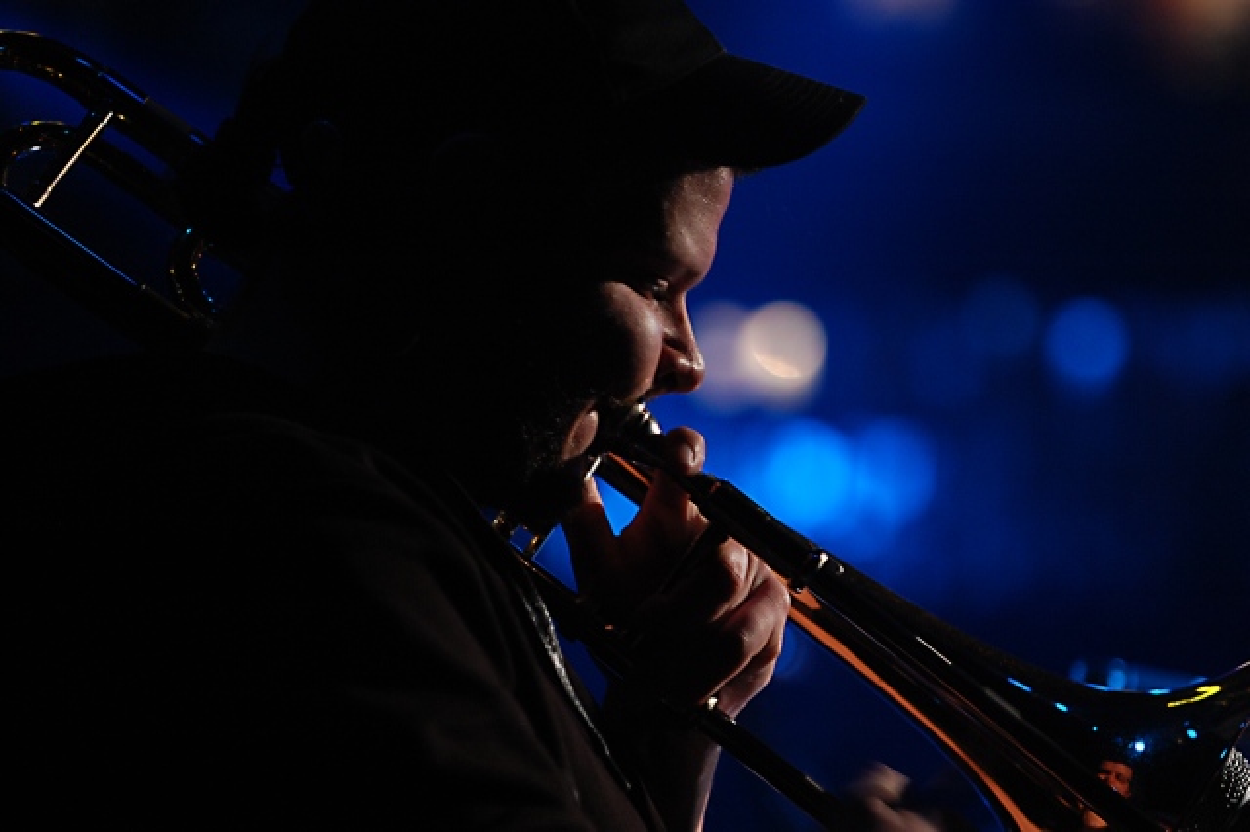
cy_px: 416
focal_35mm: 195
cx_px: 625
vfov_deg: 7.0
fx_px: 6767
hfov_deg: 10.6
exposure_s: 1/60
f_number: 2.8
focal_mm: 130
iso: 800
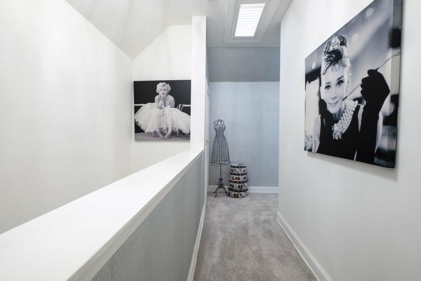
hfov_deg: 100.4
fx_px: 175
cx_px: 210
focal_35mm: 15
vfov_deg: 77.3
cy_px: 140
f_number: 6.4
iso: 200
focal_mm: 10
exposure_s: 1/12
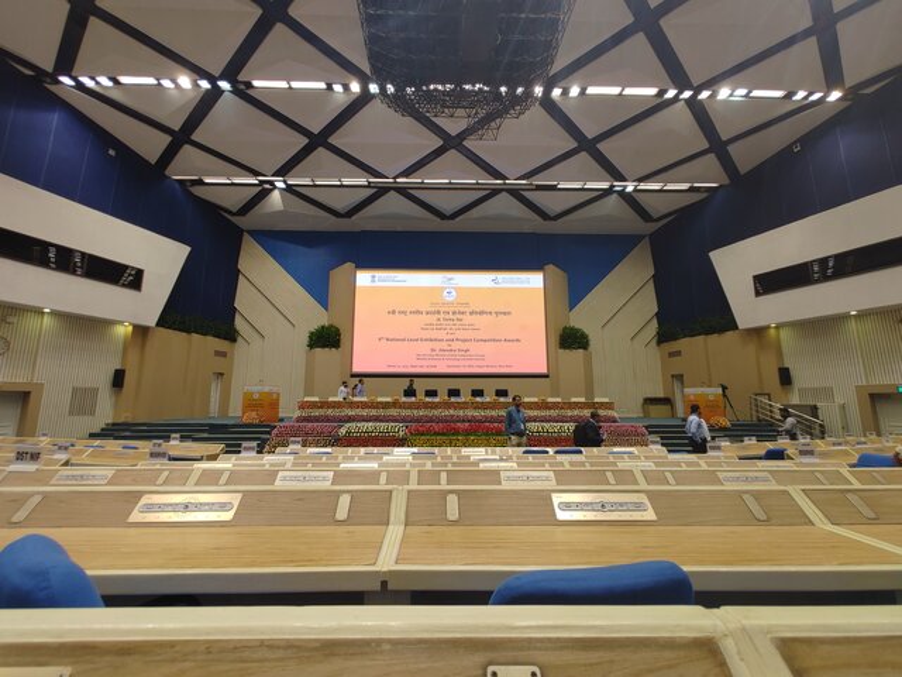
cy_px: 338
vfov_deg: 81.7
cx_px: 451
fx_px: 391
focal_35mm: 15
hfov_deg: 98.2
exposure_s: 1/38
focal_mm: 1.78
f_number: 1.9
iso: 50
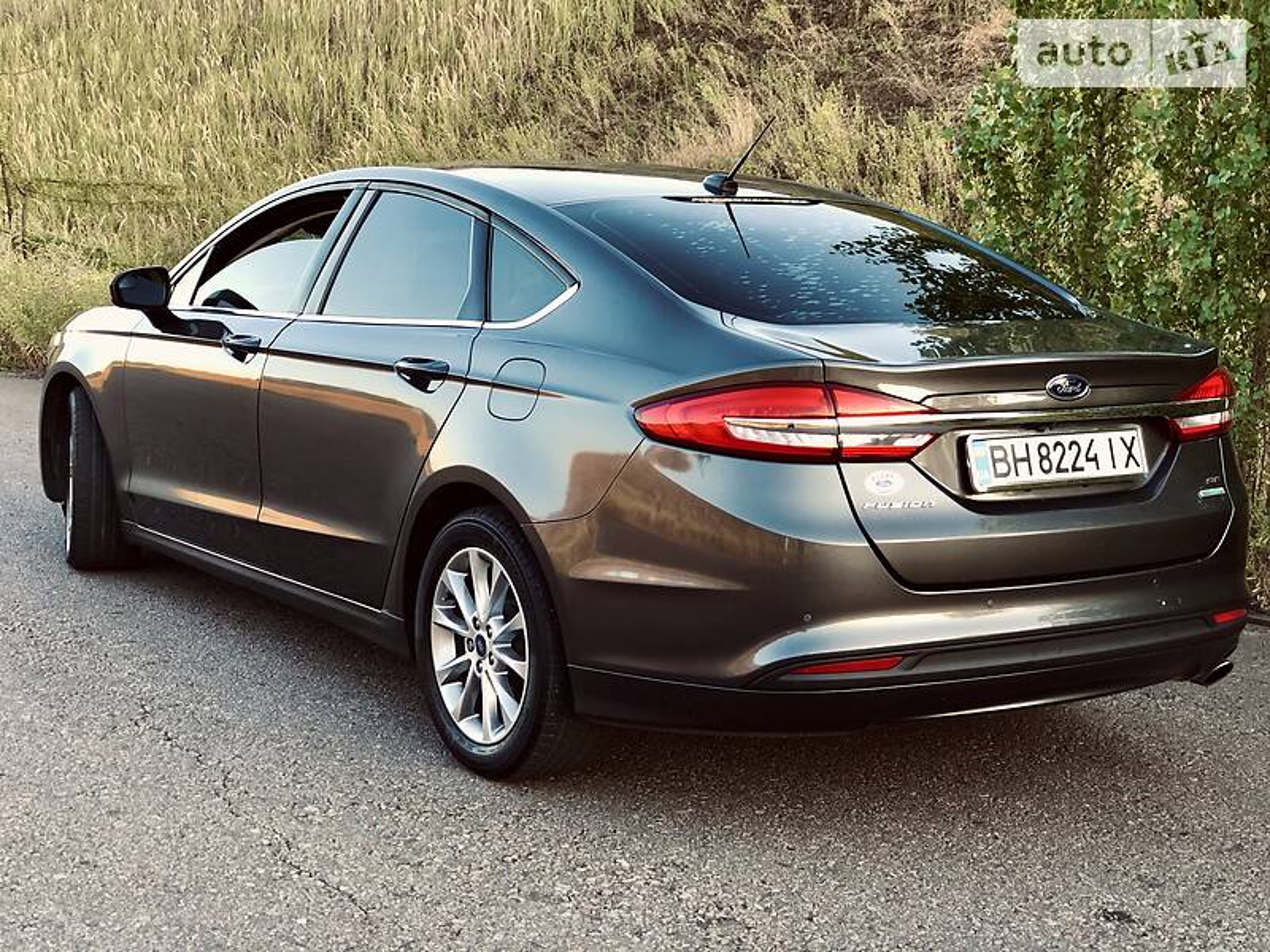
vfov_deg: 25.7
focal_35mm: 57
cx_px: 635
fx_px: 2091
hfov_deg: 33.8
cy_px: 476
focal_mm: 6.6
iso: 25
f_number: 2.8
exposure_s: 1/30
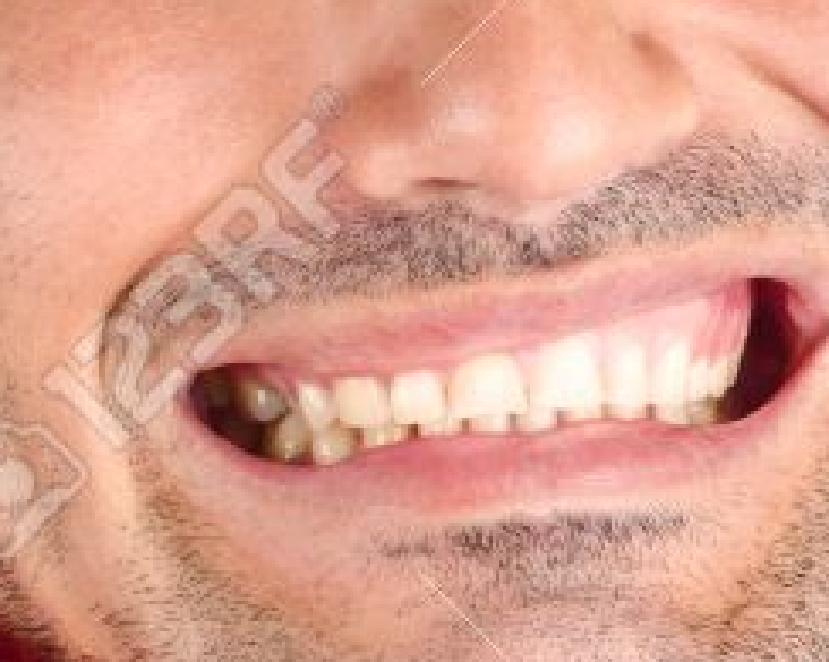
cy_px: 195
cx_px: 781
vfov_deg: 4.1
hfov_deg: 5.2
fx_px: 9197
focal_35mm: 375
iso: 100
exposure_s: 1/200
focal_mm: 50
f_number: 9
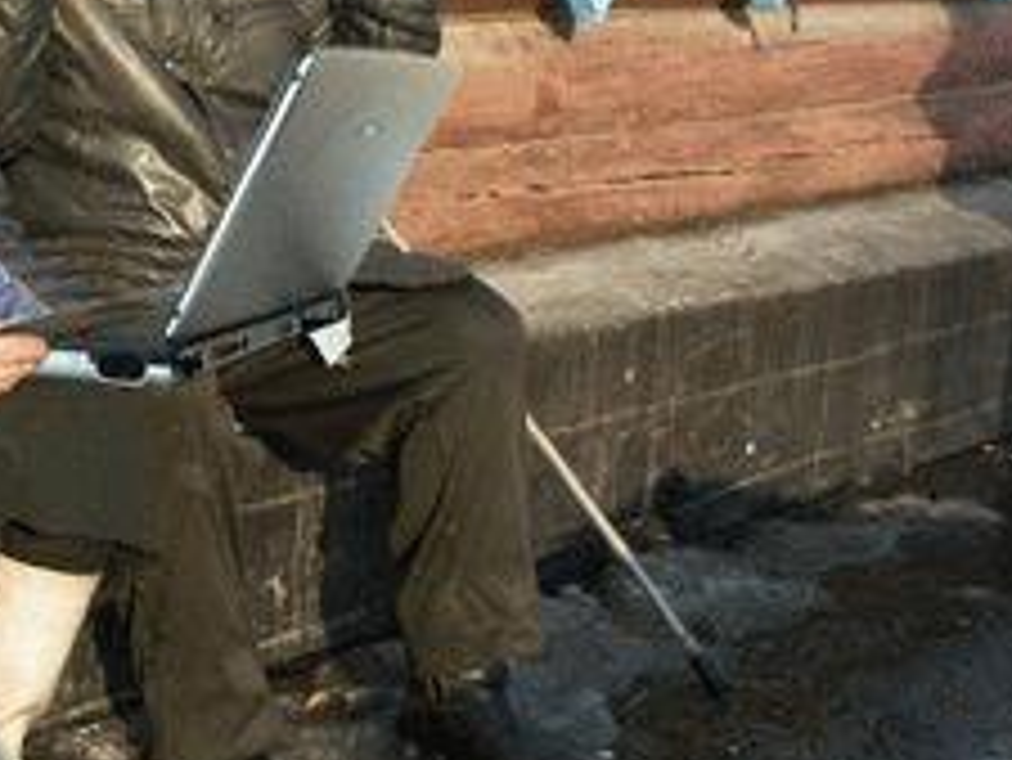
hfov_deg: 25.5
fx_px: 2165
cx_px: 112
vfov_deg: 19.8
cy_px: 184
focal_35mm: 74
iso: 64
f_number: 5.6
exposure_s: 1/160
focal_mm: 9.45
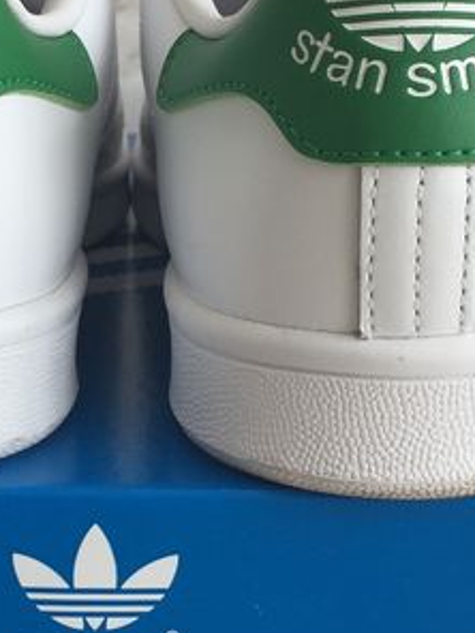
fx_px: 1464
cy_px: 338
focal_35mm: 80
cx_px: 92
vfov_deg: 24.4
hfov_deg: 18.3
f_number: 2.2
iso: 32
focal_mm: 4.15
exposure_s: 1/100
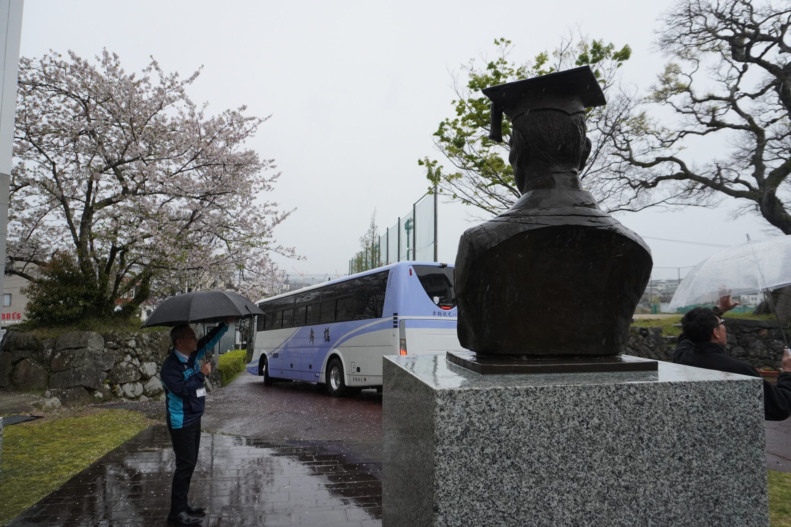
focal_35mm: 24
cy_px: 264
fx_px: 527
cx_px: 396
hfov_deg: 73.7
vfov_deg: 53.1
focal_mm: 16
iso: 1000
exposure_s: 1/640
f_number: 5.6
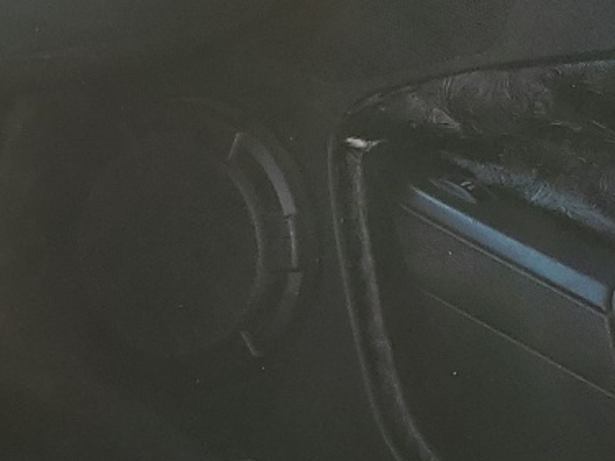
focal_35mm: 111
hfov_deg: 15.3
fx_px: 1971
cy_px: 441
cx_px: -495
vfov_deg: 13.2
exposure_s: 1/159
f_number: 1.5
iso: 50
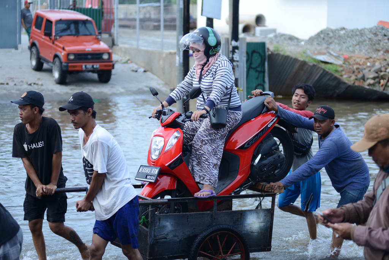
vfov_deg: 17.1
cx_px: 194
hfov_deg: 25.3
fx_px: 865
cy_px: 130
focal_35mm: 80
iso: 100
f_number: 2.8
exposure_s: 1/500
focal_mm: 80
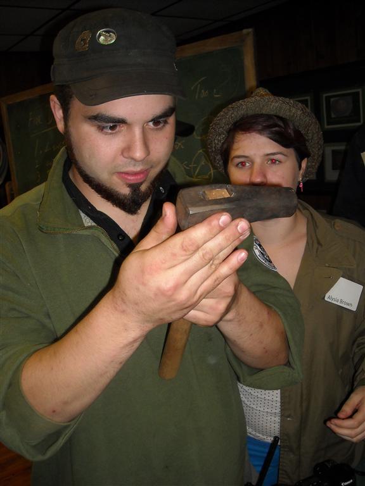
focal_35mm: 35
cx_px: 182
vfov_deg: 52.6
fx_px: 492
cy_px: 243
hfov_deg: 40.7
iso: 200
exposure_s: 1/60
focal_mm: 5.7
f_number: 2.8
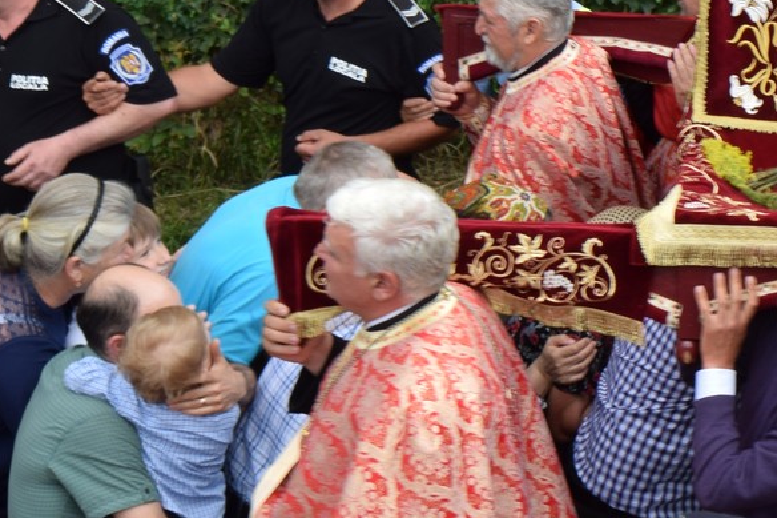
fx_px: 2546
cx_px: 1030
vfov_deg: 11.5
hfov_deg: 16.4
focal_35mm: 118
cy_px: 47
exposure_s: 1/100
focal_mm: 24
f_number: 7.1
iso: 100
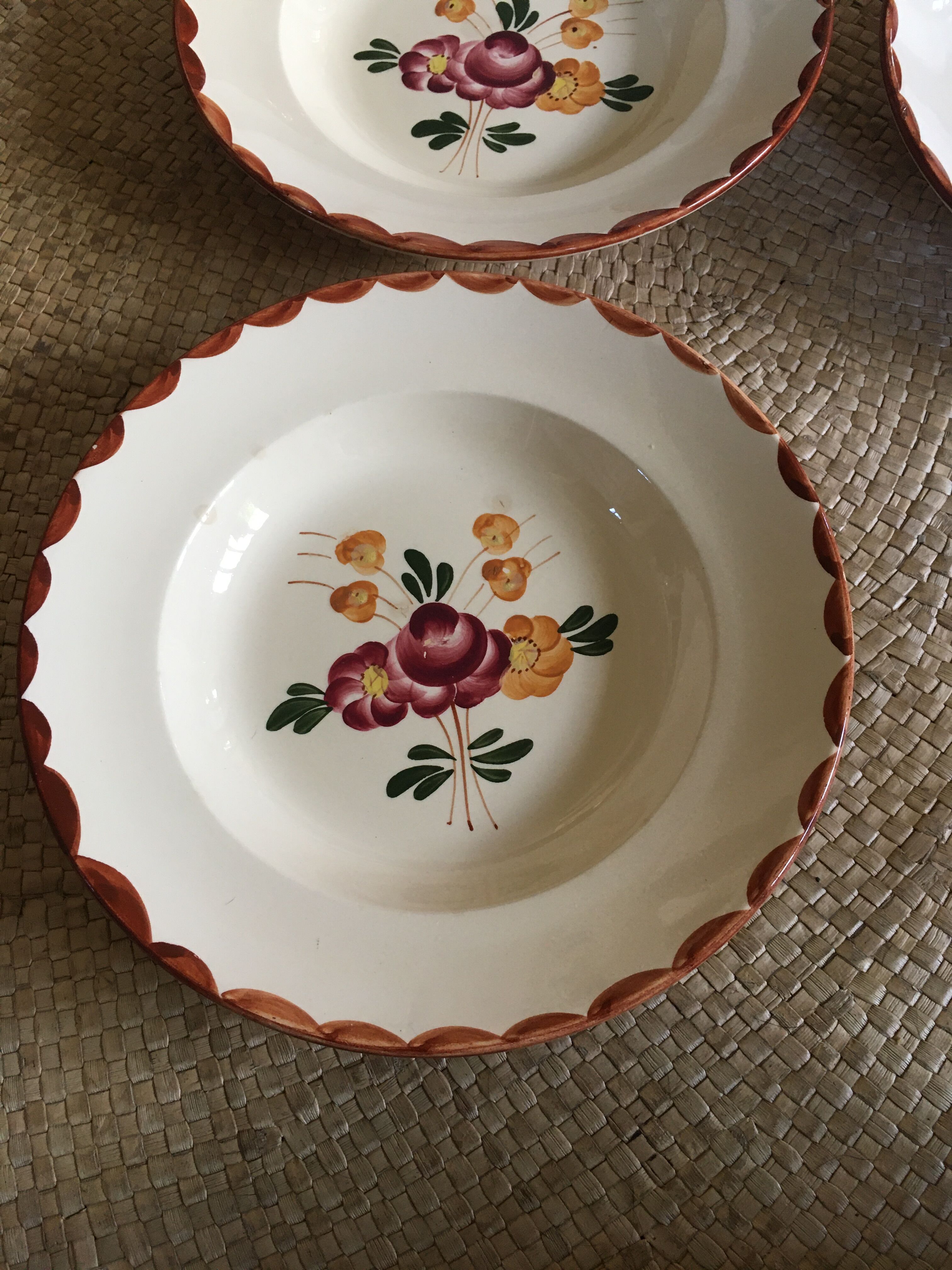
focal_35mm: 29
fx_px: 1063
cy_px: 635
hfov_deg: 48.2
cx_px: 476
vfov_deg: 61.7
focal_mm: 4.15
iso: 125
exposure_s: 1/33
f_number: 2.2
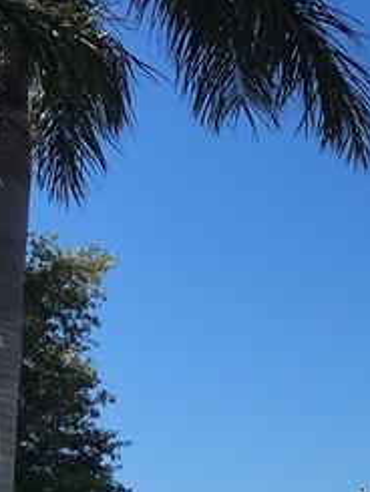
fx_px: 1723
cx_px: 830
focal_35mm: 121
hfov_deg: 10.8
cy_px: 625
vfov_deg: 15.5
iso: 25
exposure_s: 1/2079
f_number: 2.2
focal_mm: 4.15
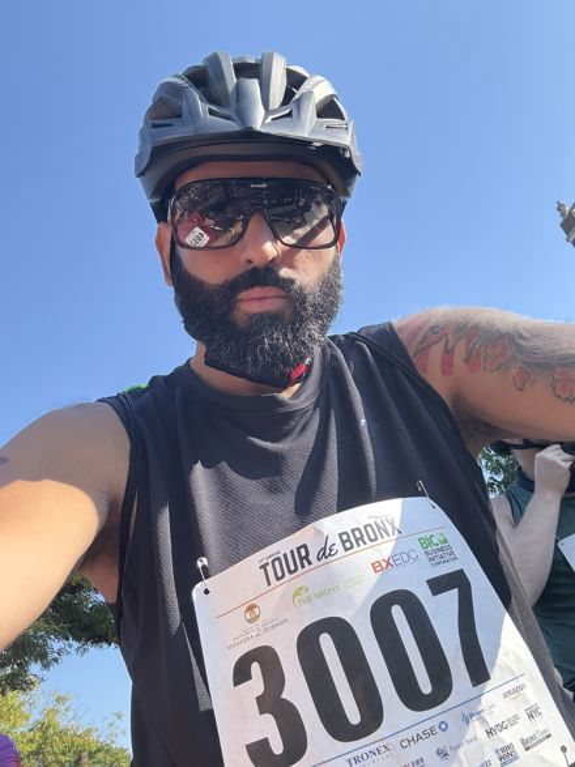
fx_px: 665
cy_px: 384
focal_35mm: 30
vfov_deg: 60.0
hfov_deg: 46.8
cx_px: 288
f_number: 1.9
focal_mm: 2.69
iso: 40
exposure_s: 1/395
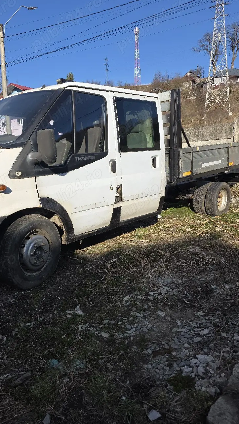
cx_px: 88
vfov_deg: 71.9
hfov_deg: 44.0
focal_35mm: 26
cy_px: 208
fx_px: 293
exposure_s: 1/769
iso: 12
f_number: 1.7
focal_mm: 6.3
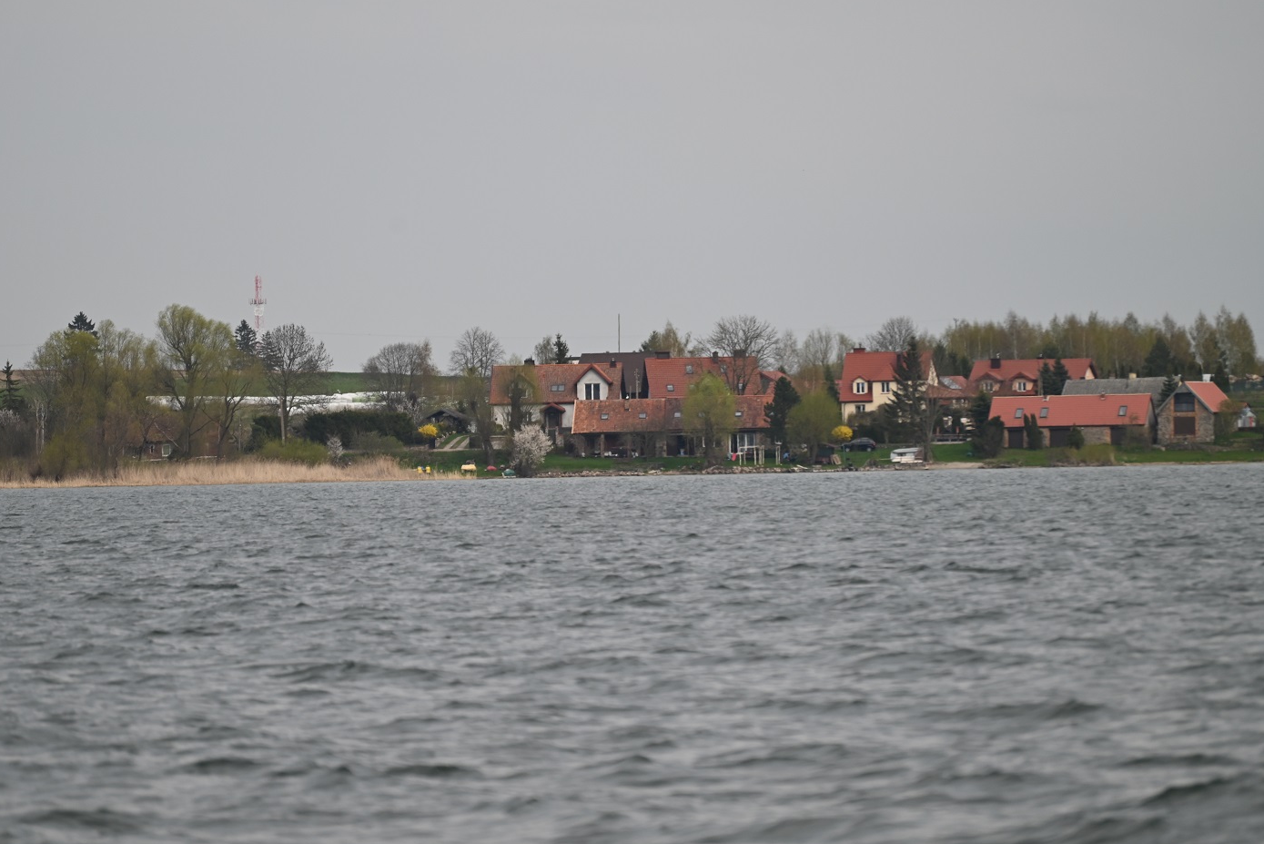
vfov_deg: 5.1
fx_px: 9482
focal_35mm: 270
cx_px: 602
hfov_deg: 7.6
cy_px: 407
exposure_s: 1/1000
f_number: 5.6
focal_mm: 250
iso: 280
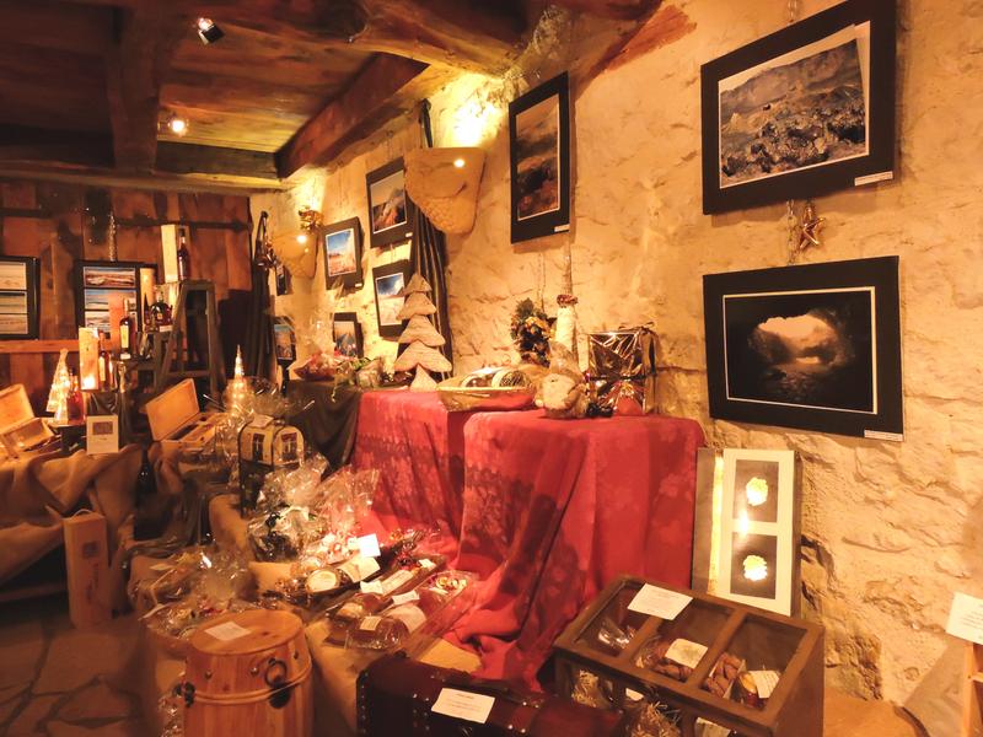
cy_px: 368
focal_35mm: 24
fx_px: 682
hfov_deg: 71.6
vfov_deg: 56.8
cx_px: 492
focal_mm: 4.3
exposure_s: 1/100
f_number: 3.3
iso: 1600
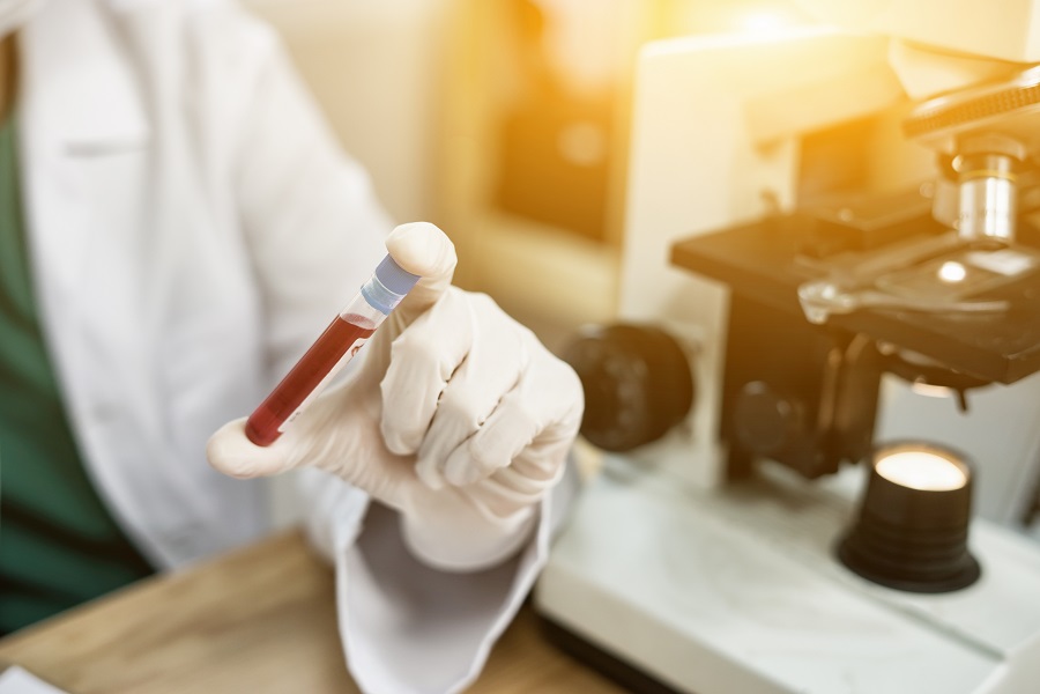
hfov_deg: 39.6
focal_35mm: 50
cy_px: 347
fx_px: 1444
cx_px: 520
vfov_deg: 27.0
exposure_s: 1/400
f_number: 2.8
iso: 400
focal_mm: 50
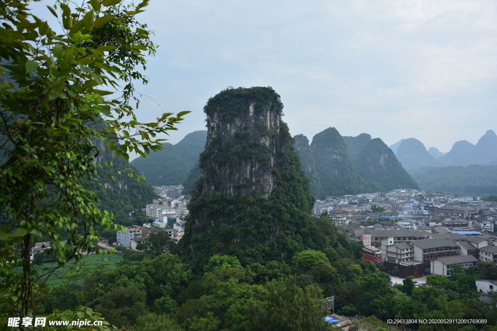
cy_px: 166
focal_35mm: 27
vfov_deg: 47.9
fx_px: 373
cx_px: 248
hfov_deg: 67.4
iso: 200
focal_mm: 18
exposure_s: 1/1250
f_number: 4.5
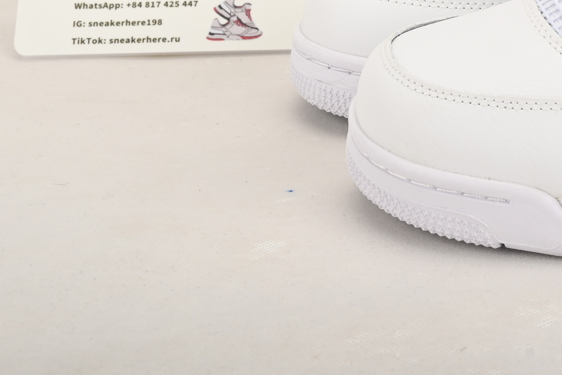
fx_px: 1671
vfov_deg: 12.5
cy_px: -98
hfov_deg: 18.3
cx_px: 631
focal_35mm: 107
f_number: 13
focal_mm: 39
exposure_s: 1/200
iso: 100
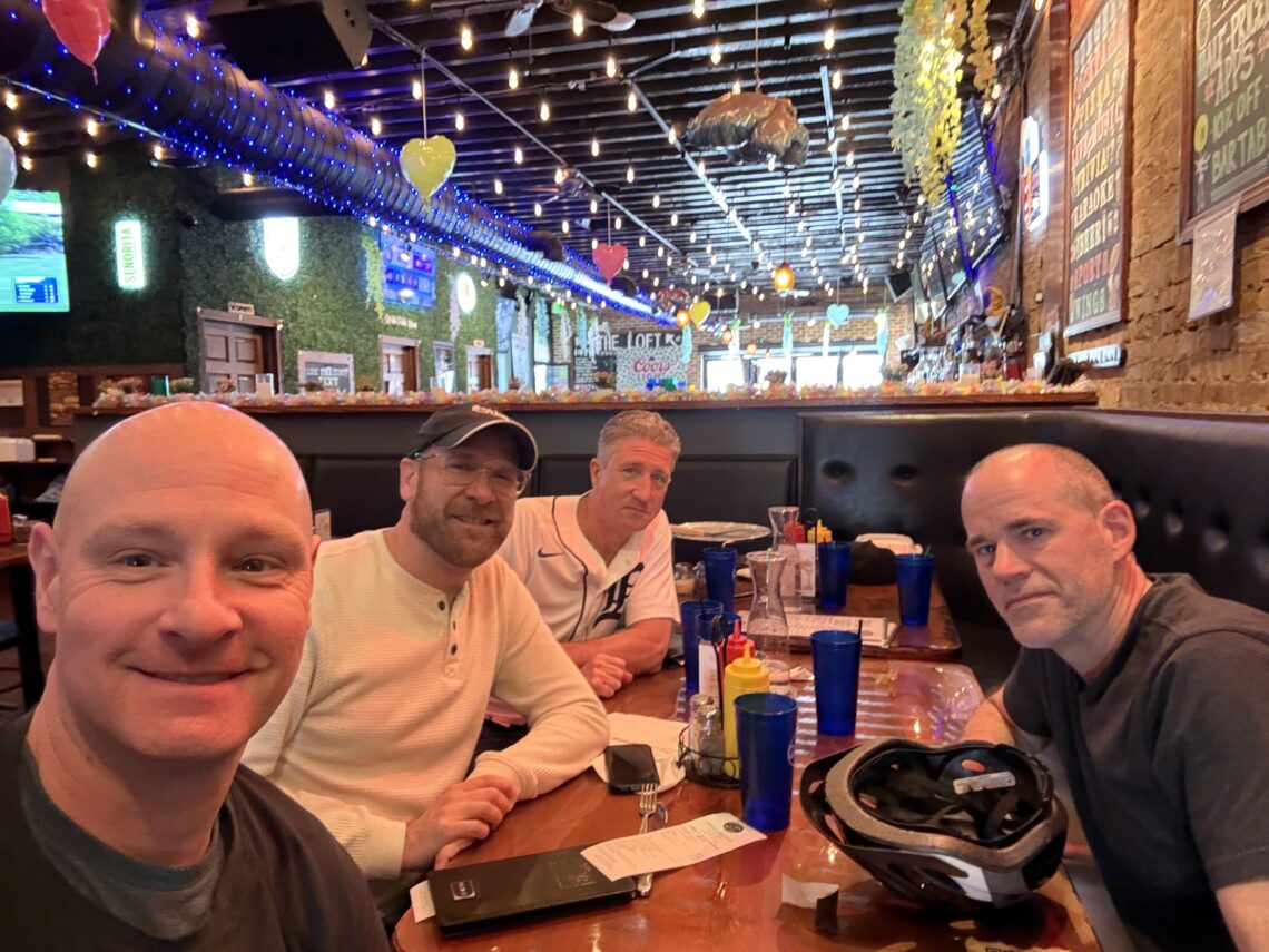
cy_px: 476
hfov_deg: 73.9
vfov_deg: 58.9
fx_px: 843
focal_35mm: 23
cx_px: 634
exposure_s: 1/17
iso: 500
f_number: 1.9
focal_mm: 2.69
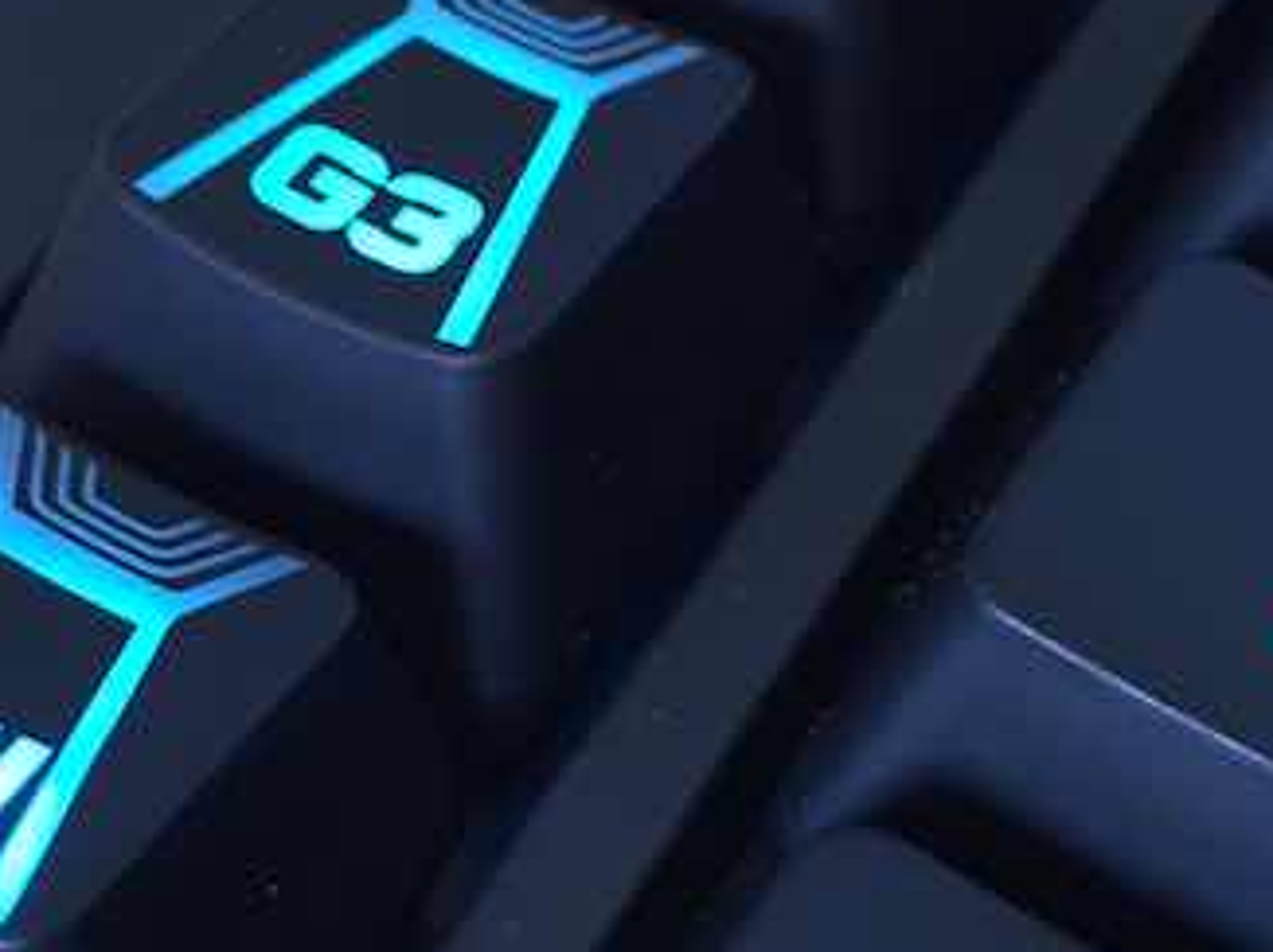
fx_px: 3271
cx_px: 512
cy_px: 480
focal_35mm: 89
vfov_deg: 16.6
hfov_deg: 22.0
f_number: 2.2
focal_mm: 4.15
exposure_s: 1/33
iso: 160
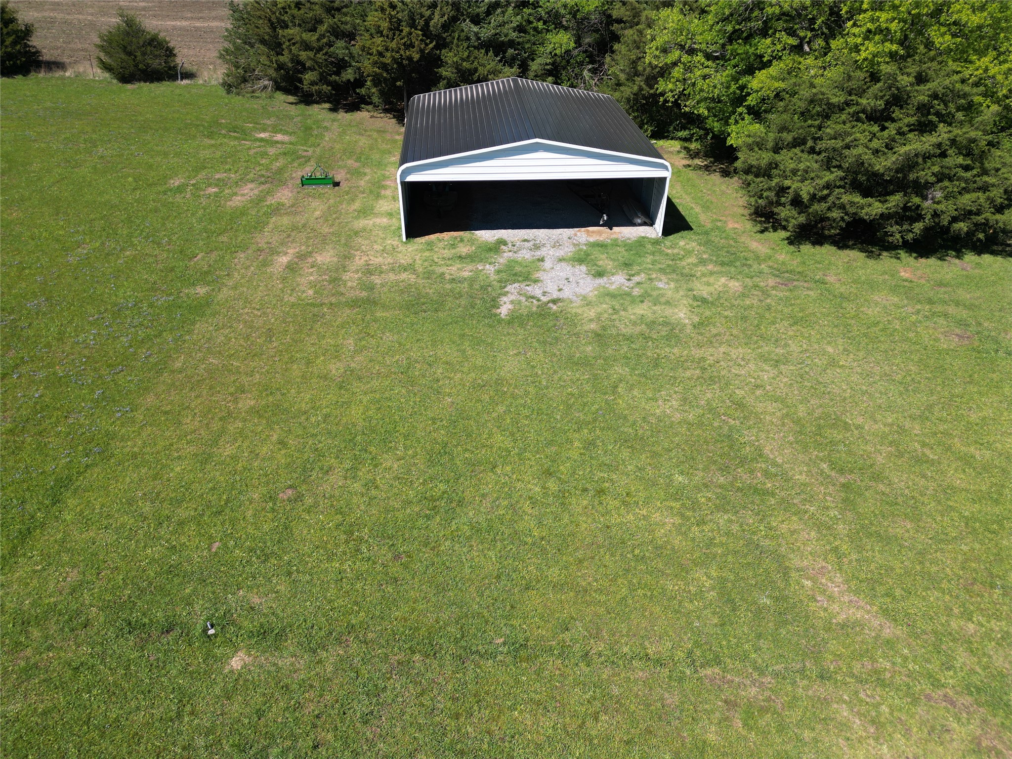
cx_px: 506
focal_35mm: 24
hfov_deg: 71.6
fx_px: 702
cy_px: 380
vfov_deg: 56.8
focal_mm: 6.72
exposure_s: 1/2000
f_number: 1.7
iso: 100
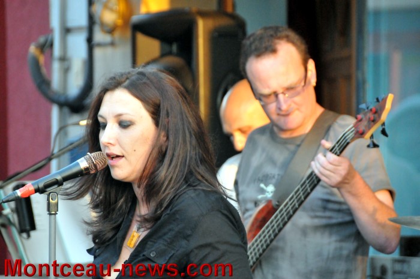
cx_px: 210
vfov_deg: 4.6
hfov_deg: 6.9
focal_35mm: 300
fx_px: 3496
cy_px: 140
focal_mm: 200
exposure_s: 1/125
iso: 3200
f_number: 5.6
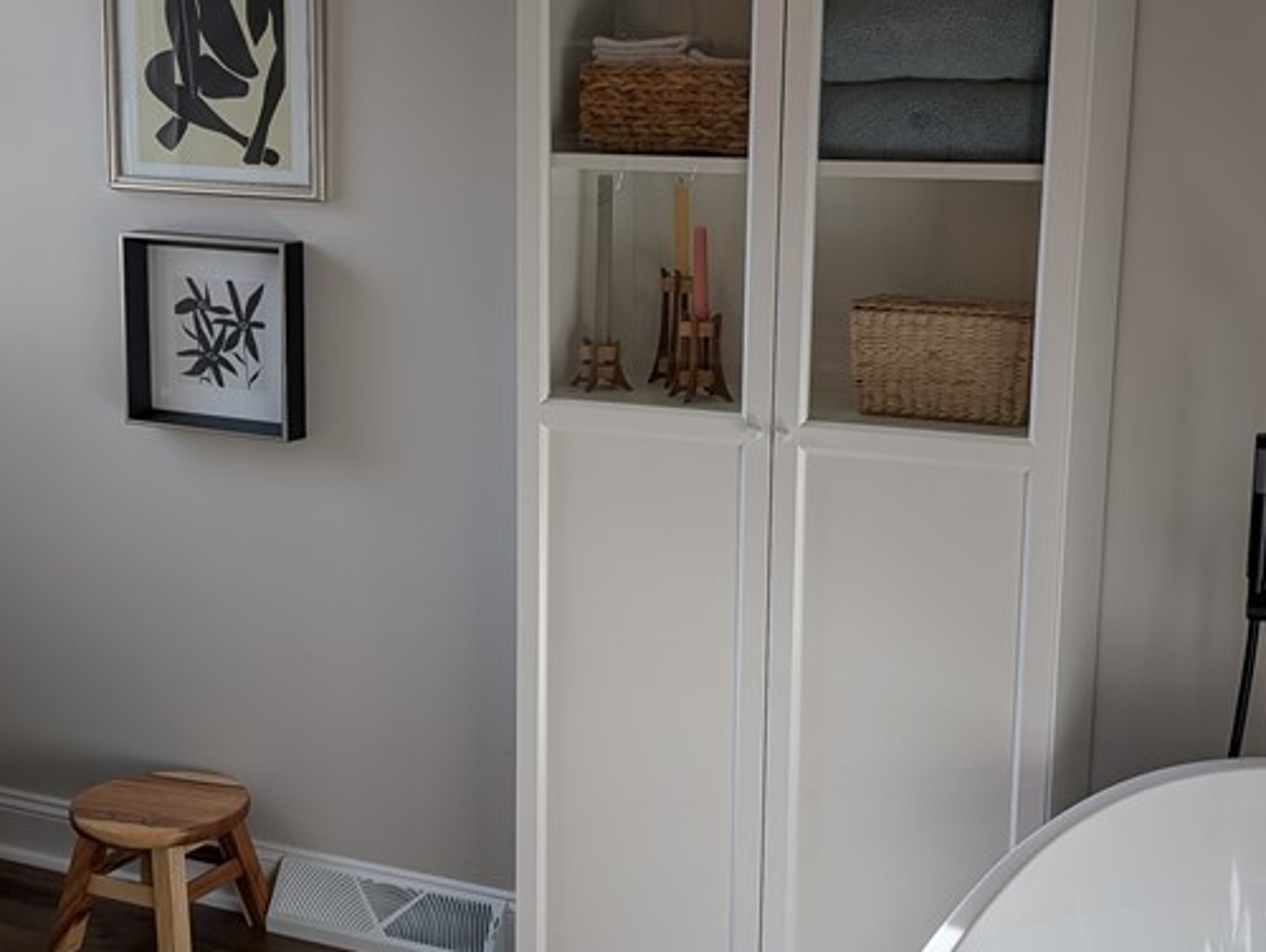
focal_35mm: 49
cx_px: 655
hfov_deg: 38.9
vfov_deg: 29.7
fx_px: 1794
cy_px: 446
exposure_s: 1/91.8
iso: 22
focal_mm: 6.9
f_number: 1.68
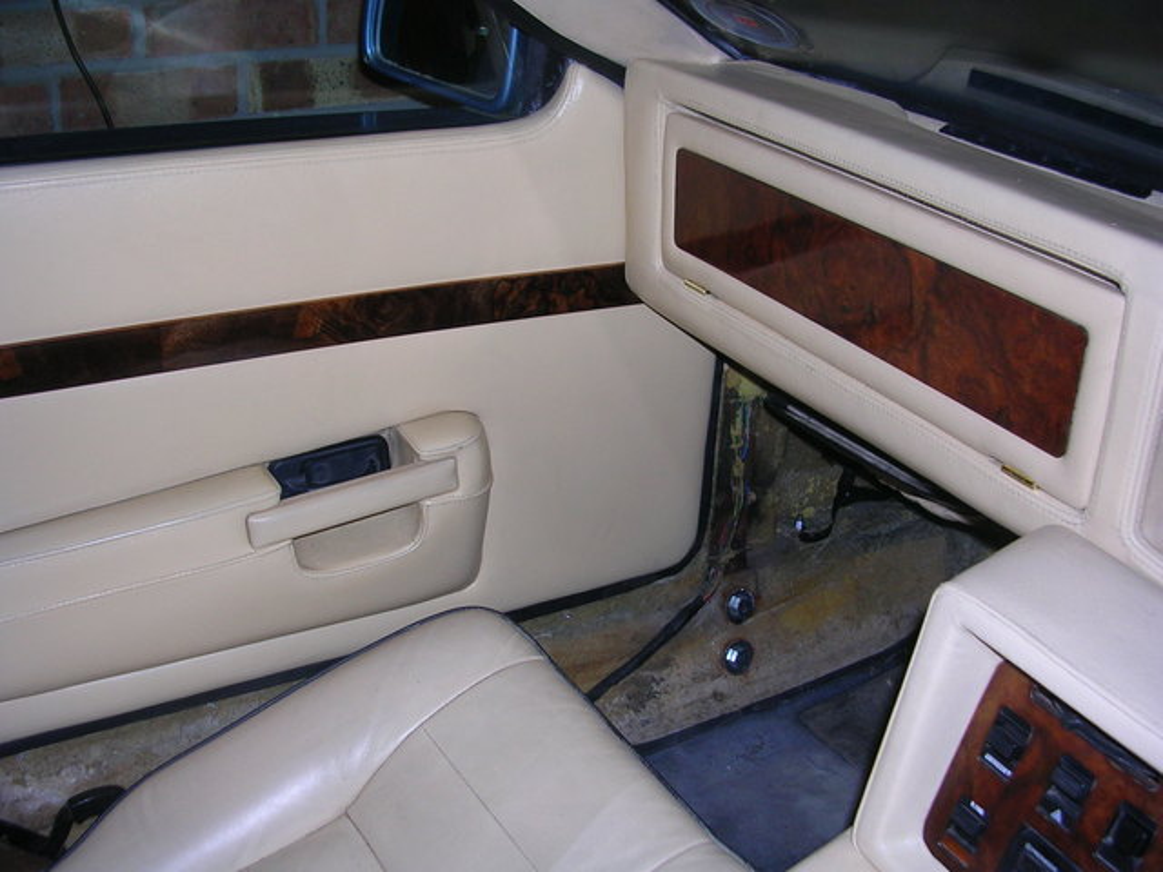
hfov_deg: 49.0
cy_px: 436
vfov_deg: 37.7
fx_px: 1277
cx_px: 582
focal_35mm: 38
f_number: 2.8
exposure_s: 1/60.1
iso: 50
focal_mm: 5.8
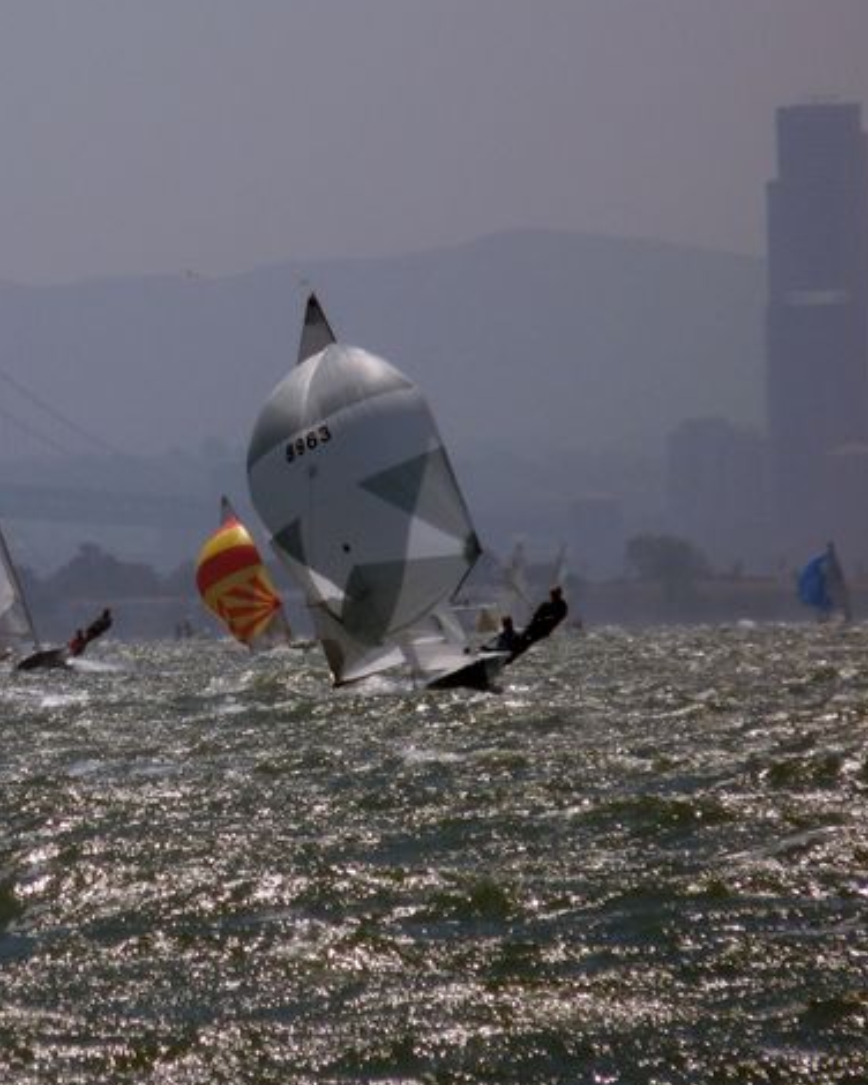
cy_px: 519
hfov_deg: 1.9
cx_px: -5
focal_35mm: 808
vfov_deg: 2.4
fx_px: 25946
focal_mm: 86.4
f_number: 6.3
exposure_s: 1/1000
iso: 100
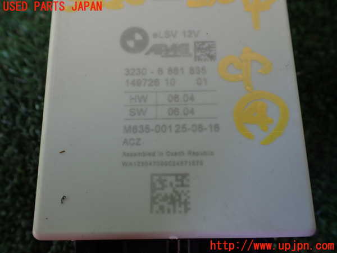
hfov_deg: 60.0
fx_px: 292
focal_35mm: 30
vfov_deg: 46.8
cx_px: 168
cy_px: 126
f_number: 2.3
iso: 160
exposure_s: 1/125
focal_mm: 5.4
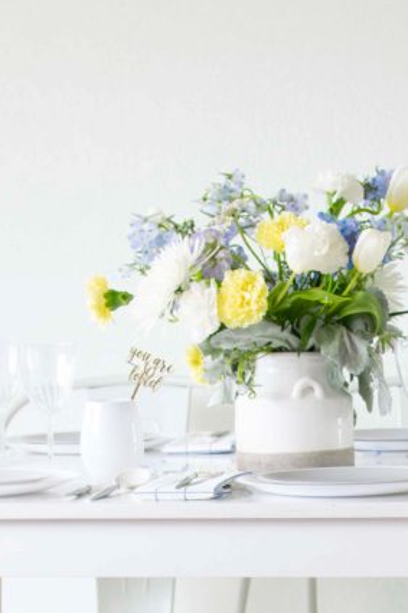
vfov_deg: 14.2
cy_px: 593
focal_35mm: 142
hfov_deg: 9.5
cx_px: 428
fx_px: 2422
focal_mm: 35
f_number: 4
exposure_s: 1/50
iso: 500
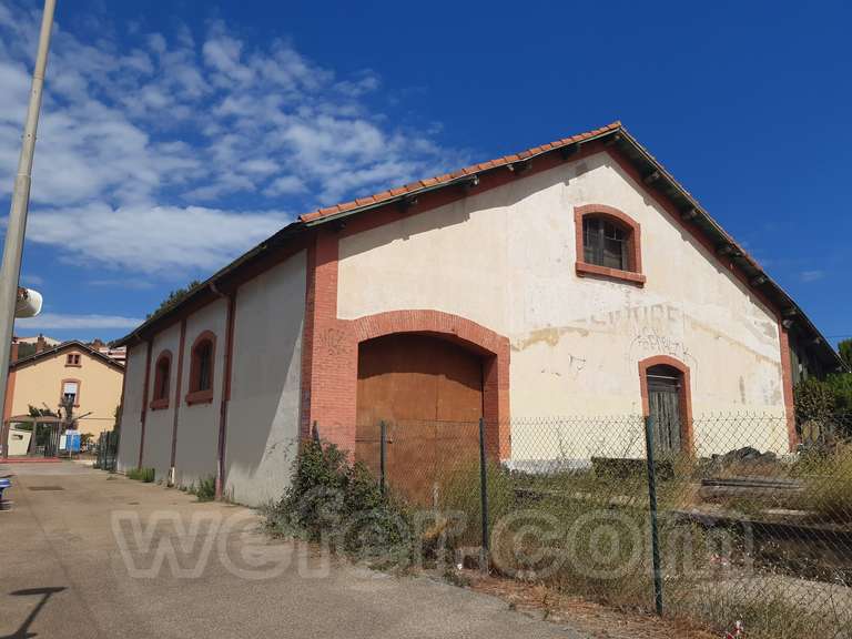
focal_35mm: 26
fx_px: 640
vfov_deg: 53.1
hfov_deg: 67.3
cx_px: 426
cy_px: 320
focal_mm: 3.92
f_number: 1.7
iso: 40
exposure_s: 1/3968
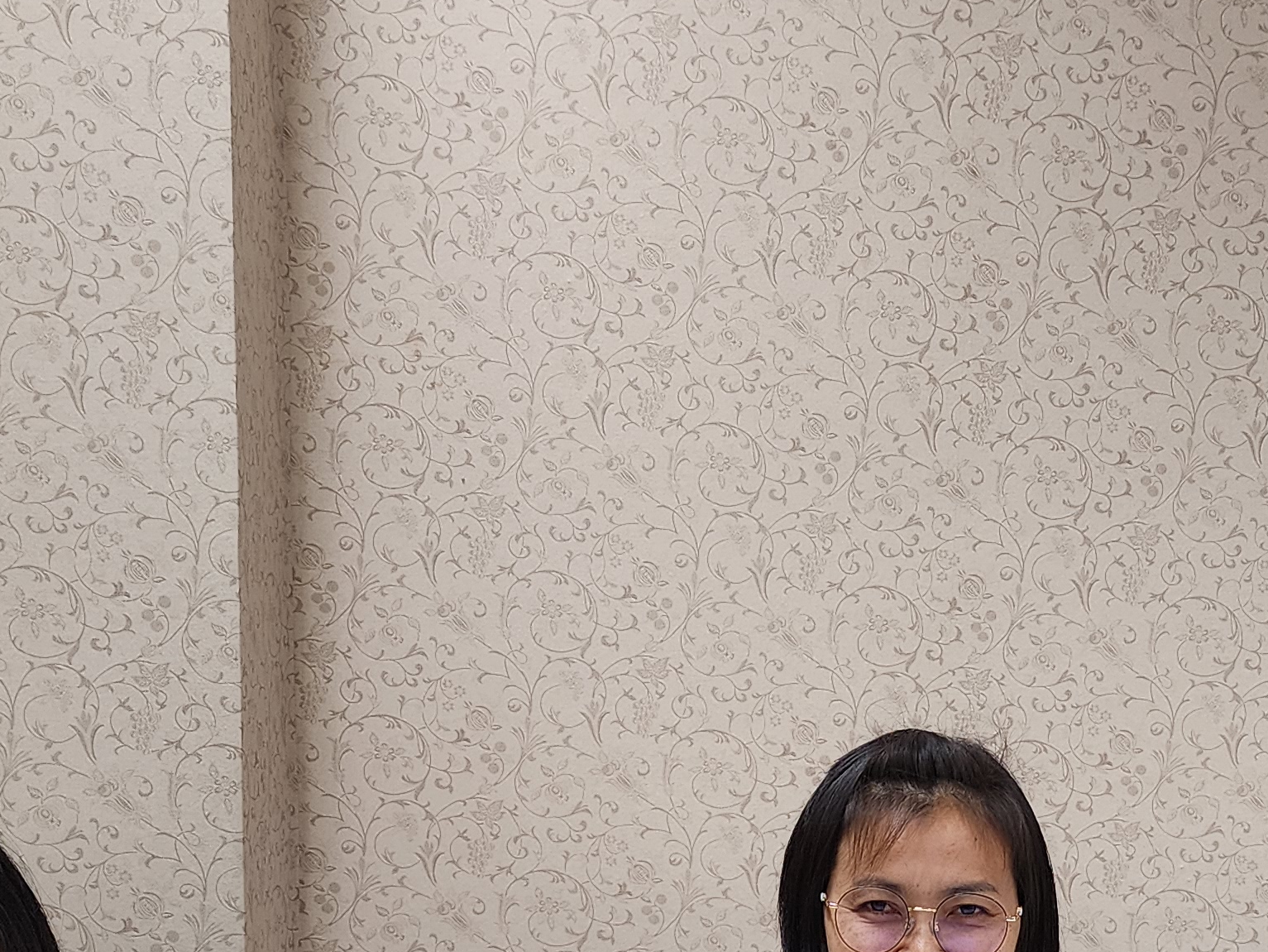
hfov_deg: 31.8
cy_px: 953
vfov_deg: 23.4
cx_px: 893
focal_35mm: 60
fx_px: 2198
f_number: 1.8
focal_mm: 6.4
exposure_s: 1/100
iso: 250
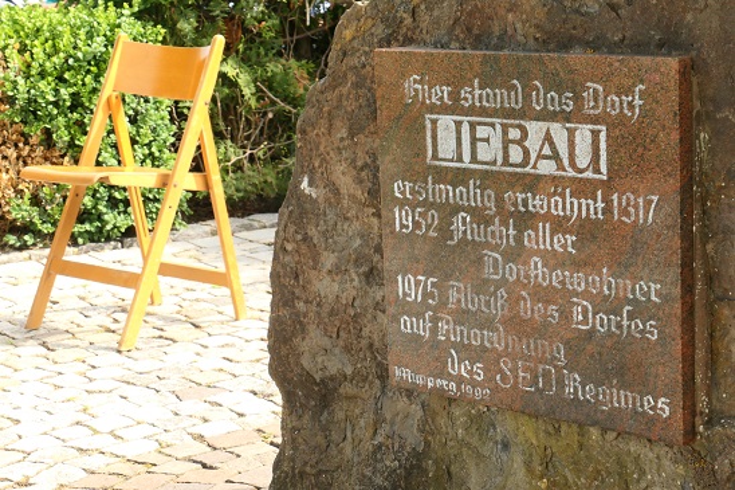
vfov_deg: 16.6
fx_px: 1674
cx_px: 368
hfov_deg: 24.8
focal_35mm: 82
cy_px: 245
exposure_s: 1/250
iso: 800
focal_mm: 30
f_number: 8
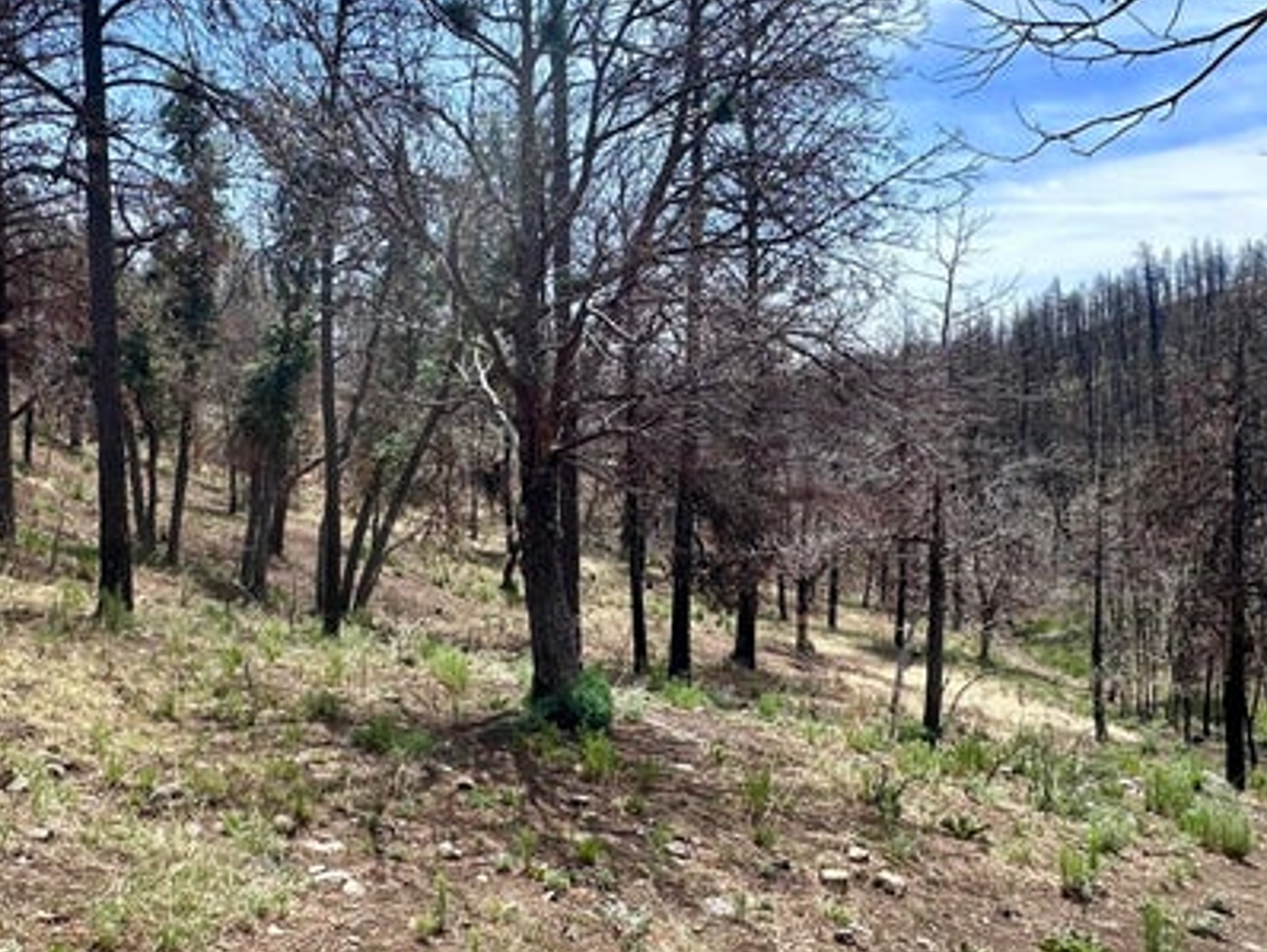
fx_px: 1099
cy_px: 513
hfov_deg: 59.7
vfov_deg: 46.8
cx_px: 540
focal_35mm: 30
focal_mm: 2.22
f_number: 2.2
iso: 40
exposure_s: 1/917
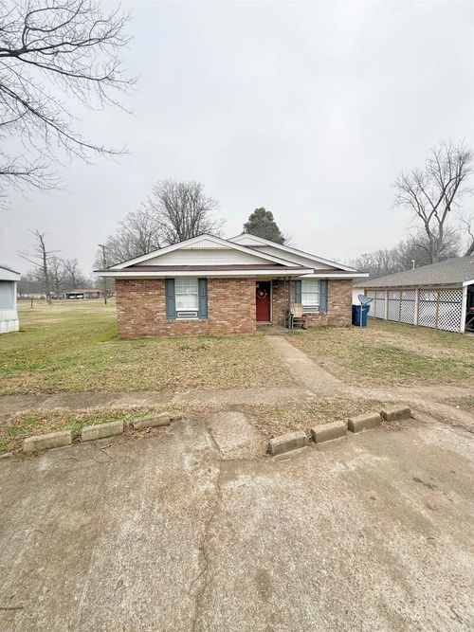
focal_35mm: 14
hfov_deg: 85.7
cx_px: 237
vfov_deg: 102.1
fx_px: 256
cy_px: 316
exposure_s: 1/644
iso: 50
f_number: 2.2
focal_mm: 2.22
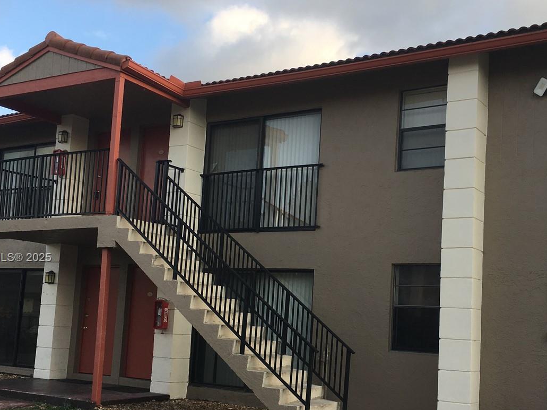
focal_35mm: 45
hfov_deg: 42.0
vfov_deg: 32.0
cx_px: 306
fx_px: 711
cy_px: 258
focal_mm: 4.15
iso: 25
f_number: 2.2
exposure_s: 1/466
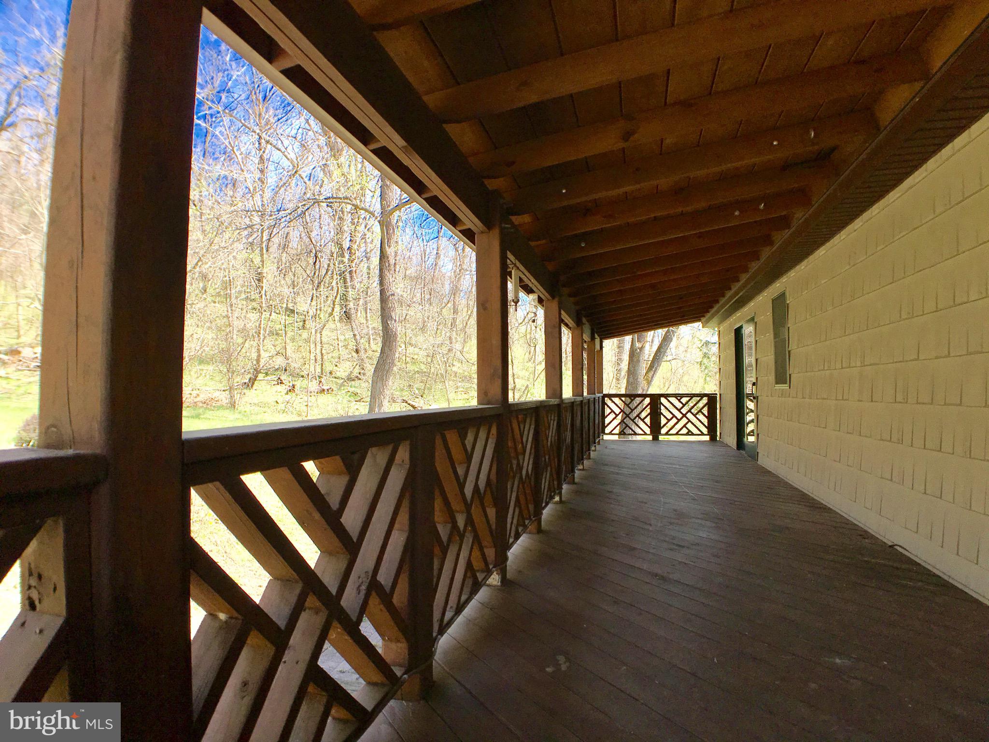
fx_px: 829
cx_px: 494
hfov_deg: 61.7
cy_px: 371
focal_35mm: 29
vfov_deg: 48.2
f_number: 2.2
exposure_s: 1/509
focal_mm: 4.15
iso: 25
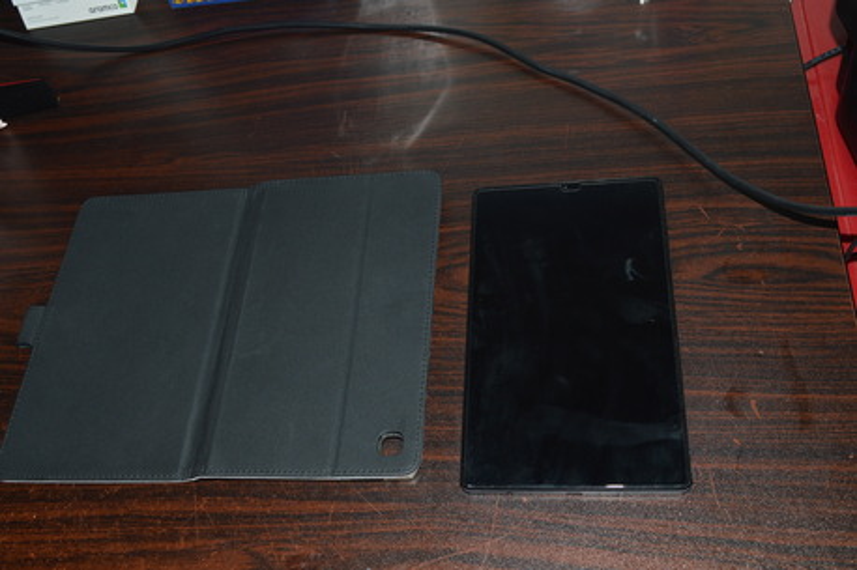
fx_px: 857
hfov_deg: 53.1
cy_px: 285
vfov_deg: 36.8
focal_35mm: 36
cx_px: 428
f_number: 8
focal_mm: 24
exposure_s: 1/60
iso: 100
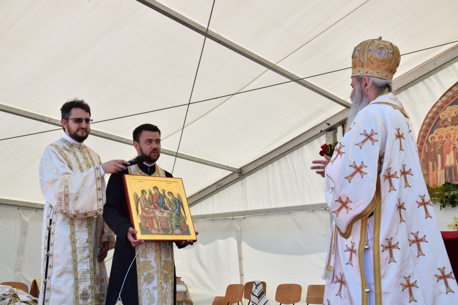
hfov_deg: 43.6
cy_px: 152
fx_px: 572
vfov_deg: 29.9
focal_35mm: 45
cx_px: 229
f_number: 8
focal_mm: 30
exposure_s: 1/80
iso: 100
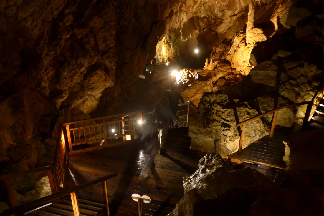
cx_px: 163
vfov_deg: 42.2
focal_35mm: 31
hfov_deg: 60.3
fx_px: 279
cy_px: 96
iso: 500
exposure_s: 1/8
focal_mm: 6
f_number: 2
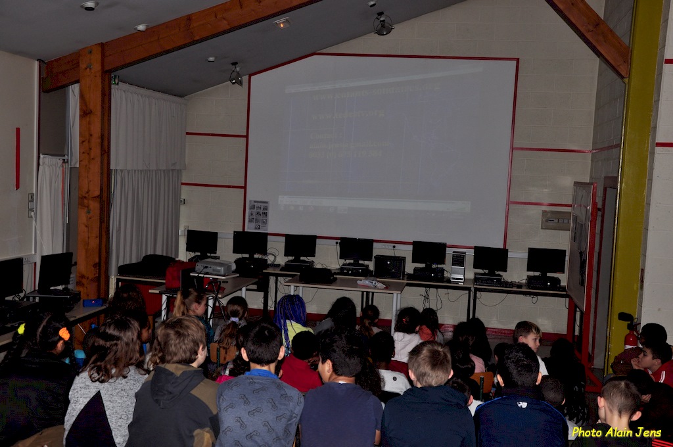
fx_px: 840
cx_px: 336
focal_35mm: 45
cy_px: 224
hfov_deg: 43.7
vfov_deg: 29.8
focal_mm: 30
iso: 320
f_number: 8
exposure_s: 1/160
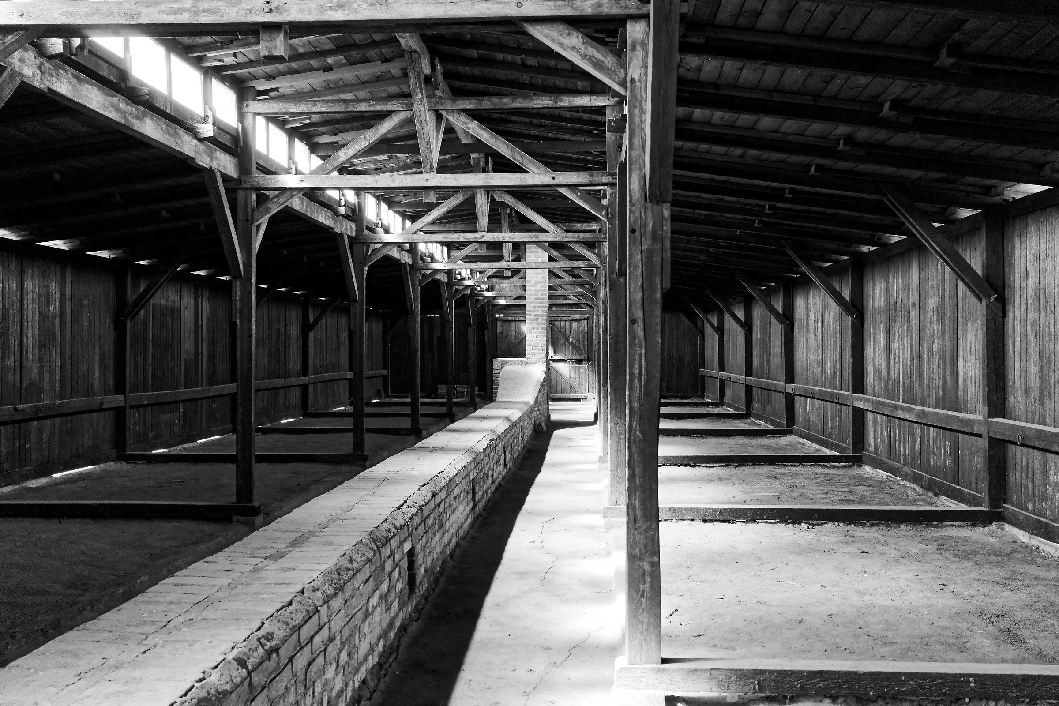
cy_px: 353
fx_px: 1030
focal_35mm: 35
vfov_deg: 37.9
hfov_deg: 54.4
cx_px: 530
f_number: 5.6
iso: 800
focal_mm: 35
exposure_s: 1/80
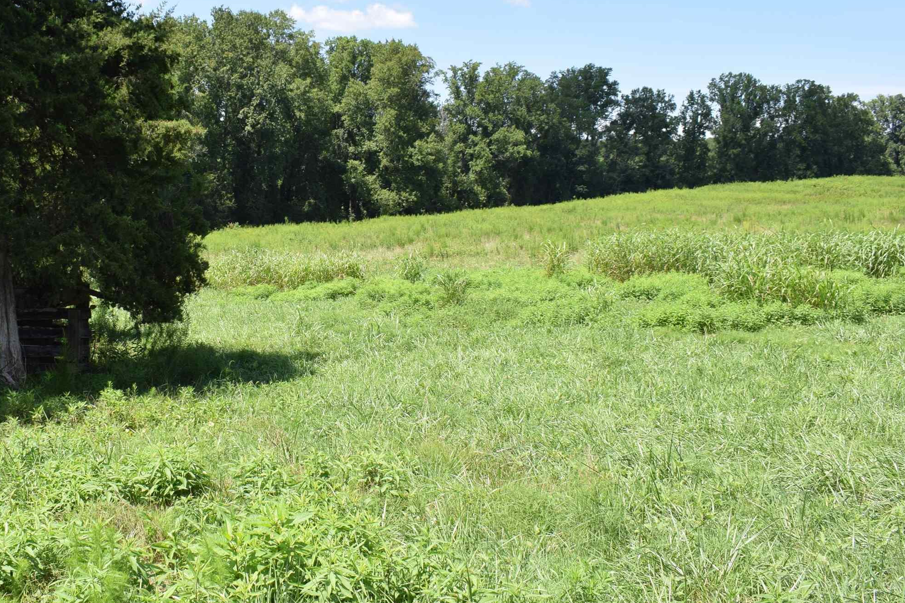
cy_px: 264
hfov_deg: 45.8
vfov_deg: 31.9
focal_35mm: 42
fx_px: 1056
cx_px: 313
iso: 100
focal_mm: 18
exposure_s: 1/200
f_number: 7.1
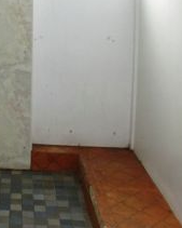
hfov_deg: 22.2
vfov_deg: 29.6
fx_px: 410
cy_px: 19
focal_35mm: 61
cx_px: -59
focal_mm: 4.3
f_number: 3.3
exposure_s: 1/60
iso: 320
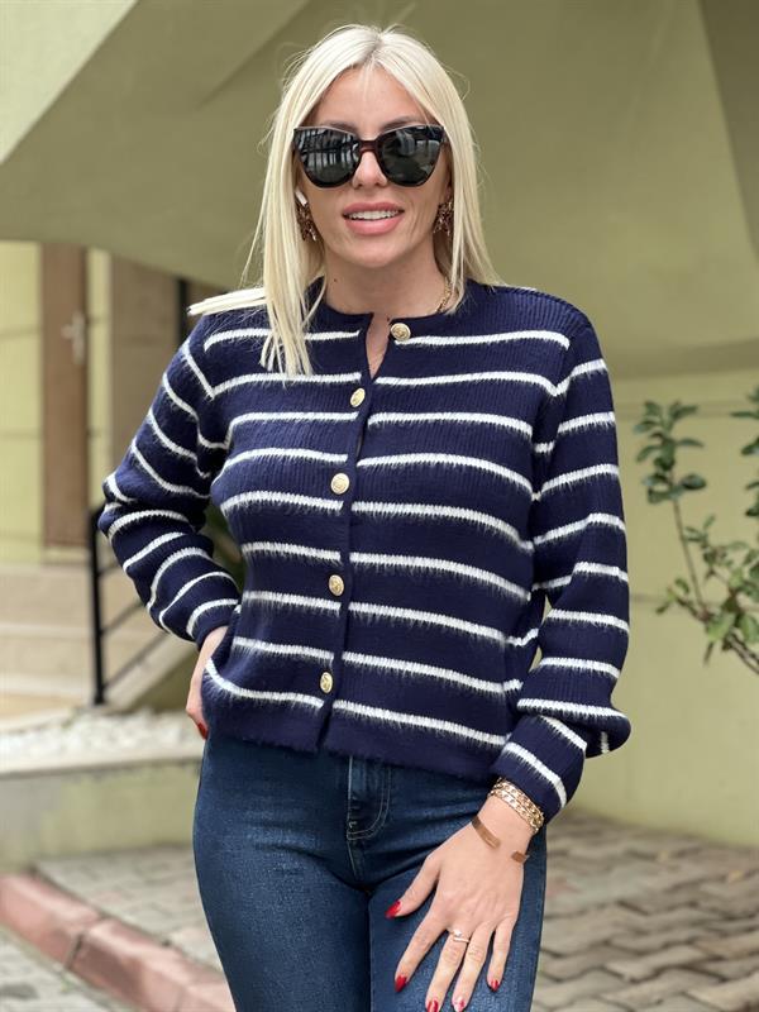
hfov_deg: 19.1
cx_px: 380
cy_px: 506
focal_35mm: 77
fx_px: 2251
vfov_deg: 25.3
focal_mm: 9
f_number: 2.8
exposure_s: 1/40
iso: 250
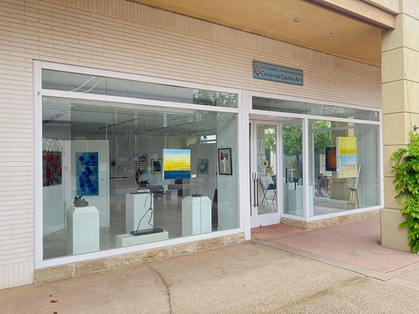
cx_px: 210
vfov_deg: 49.7
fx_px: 339
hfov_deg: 63.4
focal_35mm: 28
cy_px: 157
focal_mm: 4
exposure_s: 1/149
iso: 20
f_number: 1.8
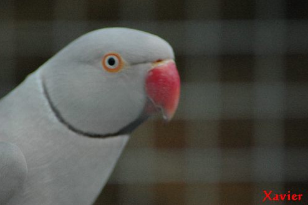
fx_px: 3113
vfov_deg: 3.8
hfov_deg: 5.7
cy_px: 102
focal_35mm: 364
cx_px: 154
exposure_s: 1/80
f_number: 5.3
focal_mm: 240
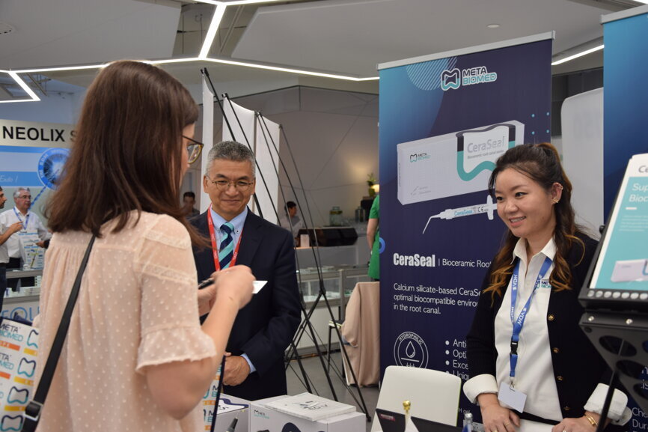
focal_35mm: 45
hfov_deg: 43.6
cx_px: 324
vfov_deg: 29.9
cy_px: 216
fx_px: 810
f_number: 4.2
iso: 400
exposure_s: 1/60
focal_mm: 30
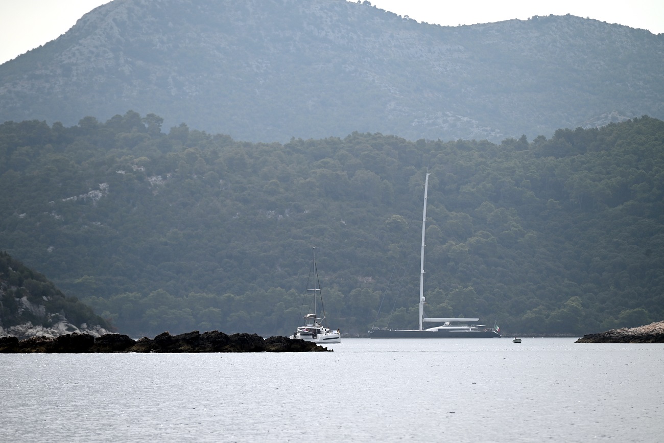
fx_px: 3873
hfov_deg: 9.8
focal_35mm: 210
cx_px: 332
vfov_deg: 6.5
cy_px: 222
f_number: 5.6
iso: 110
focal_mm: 210
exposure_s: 1/1000
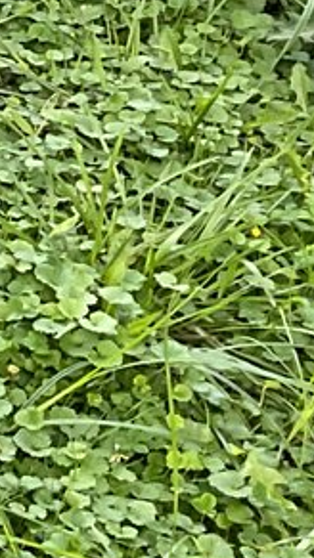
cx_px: -1106
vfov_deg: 12.3
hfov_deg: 5.8
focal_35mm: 164
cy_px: -353
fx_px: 2430
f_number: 1.8
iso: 16
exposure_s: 1/165
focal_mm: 3
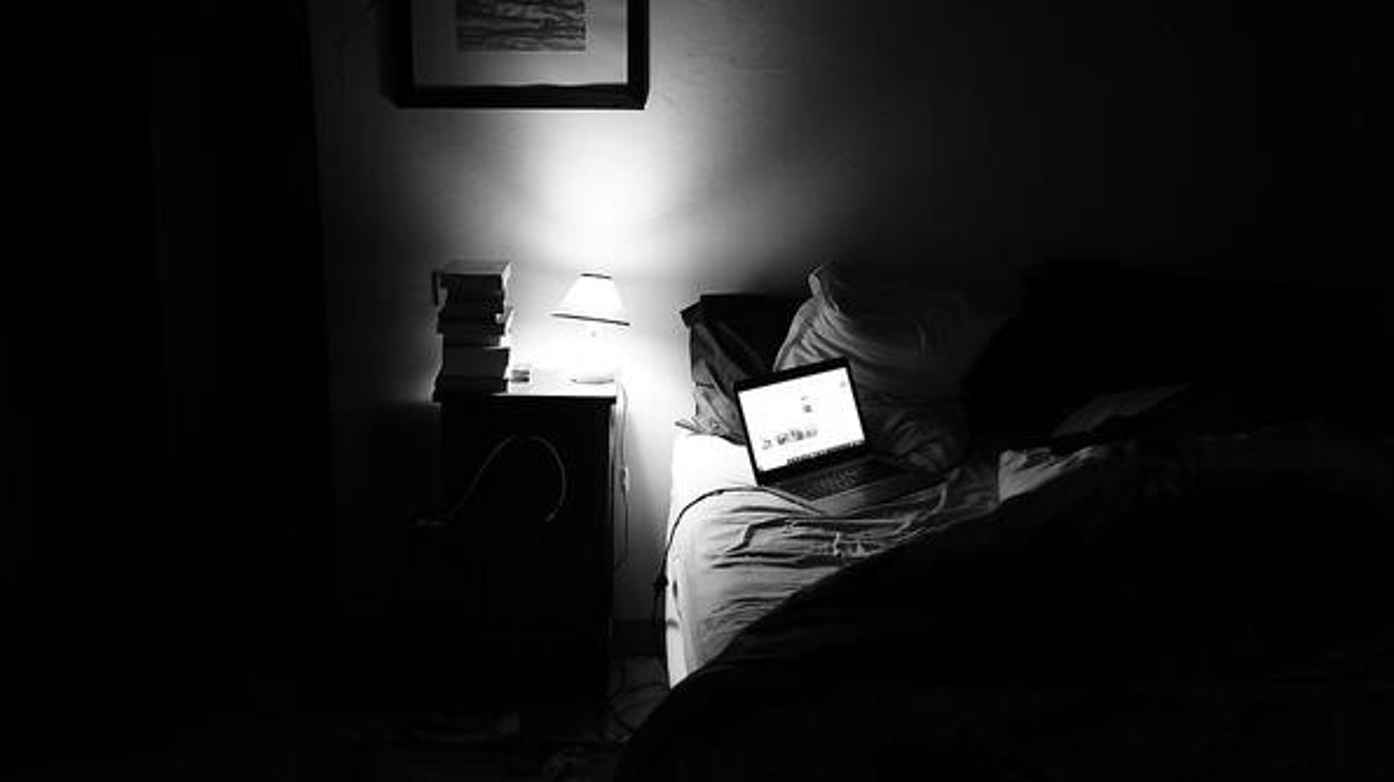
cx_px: 698
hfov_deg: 54.0
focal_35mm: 37
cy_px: 356
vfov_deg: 31.9
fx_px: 1367
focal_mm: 35
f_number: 3.5
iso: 1600
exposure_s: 1/30
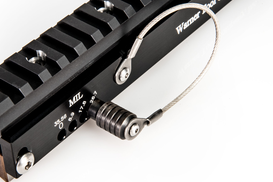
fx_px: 1229
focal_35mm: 162
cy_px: 92
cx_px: 106
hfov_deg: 12.7
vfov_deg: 8.5
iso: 1000
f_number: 22
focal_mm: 120
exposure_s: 1/15
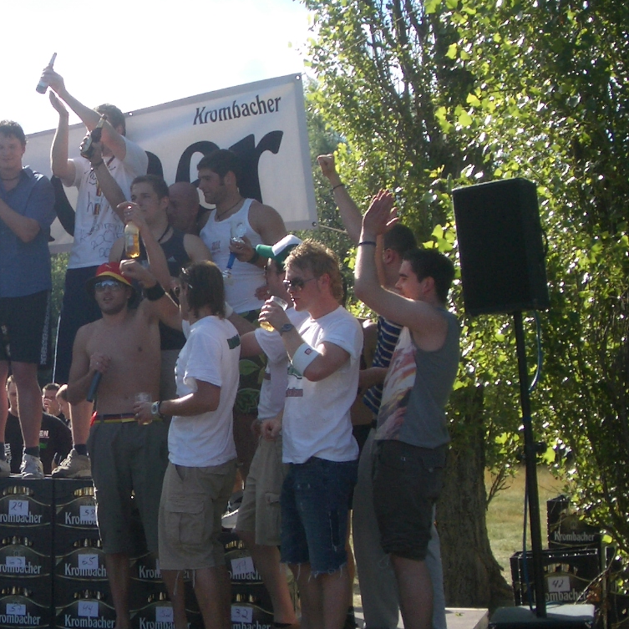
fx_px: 1583
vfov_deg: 22.4
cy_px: 370
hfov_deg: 21.8
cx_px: 26
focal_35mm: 77
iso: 50
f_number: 4.6
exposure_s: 1/250
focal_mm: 6.8
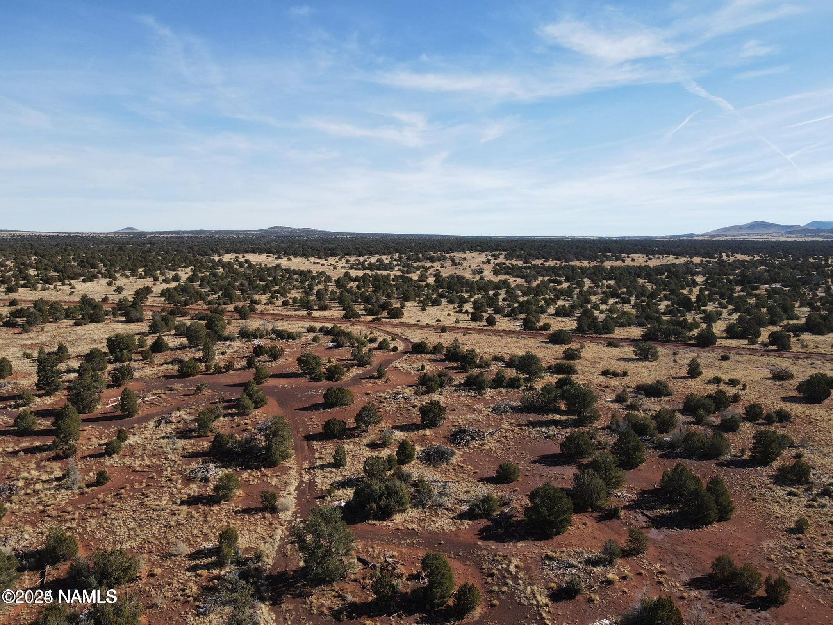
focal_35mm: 24
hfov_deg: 71.6
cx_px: 416
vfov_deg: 56.8
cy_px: 312
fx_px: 578
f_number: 2.8
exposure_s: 1/640
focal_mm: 4.5
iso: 100
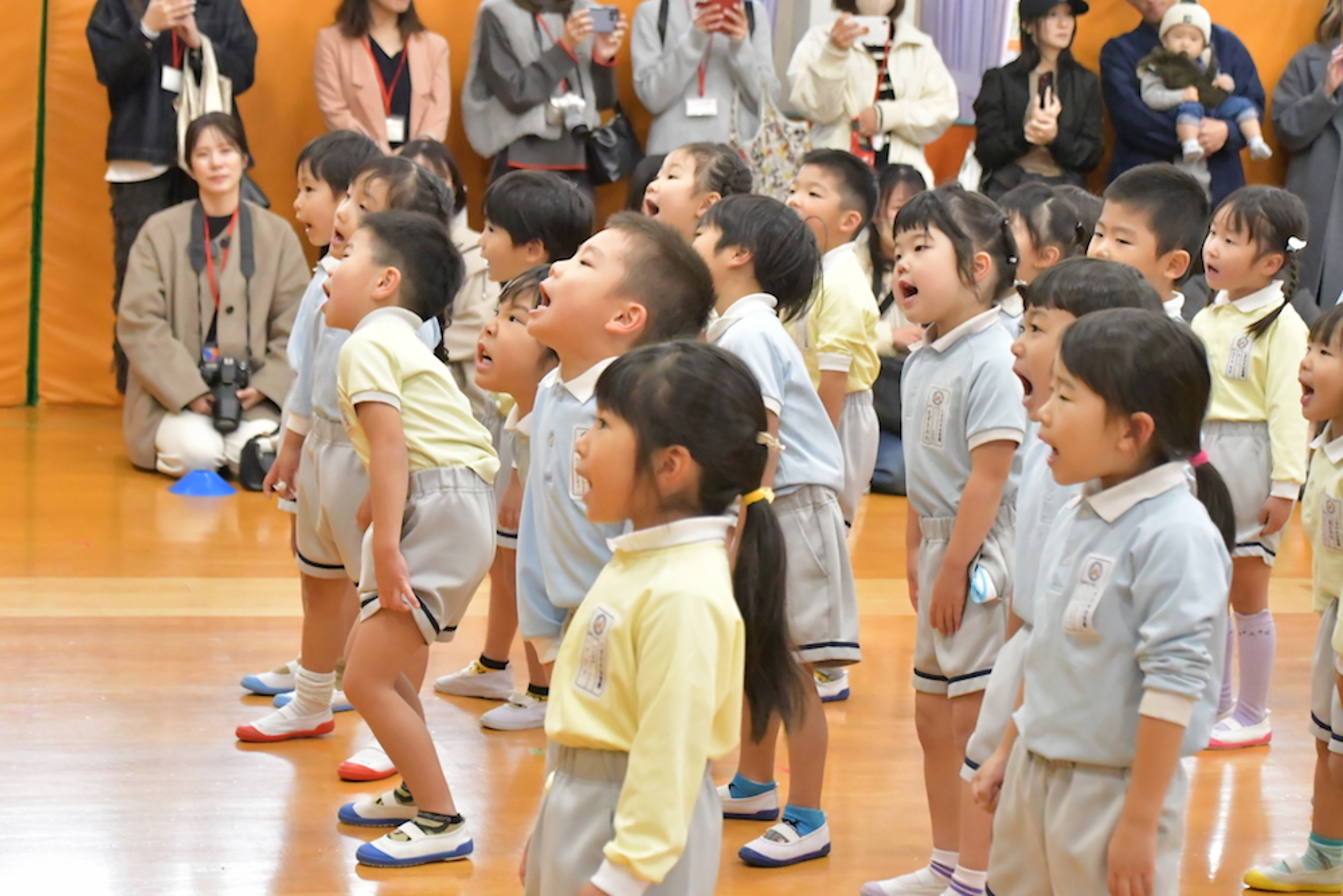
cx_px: 672
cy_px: 448
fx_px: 3246
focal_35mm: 87
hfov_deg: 23.4
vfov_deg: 15.7
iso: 12800
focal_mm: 58
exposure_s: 1/320
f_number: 4.8
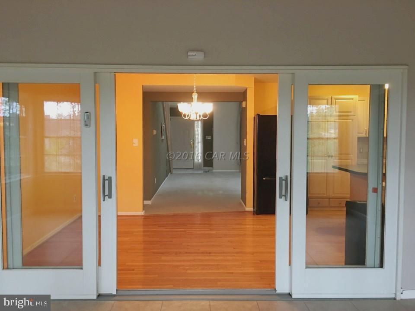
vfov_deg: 48.2
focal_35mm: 29
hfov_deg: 61.7
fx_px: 348
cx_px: 208
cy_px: 156
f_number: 2.2
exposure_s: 1/10
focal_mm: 4.15
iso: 80
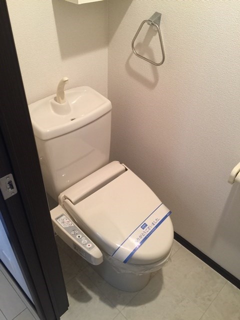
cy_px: 160
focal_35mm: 29
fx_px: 268
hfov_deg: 48.2
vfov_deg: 61.7
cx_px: 120
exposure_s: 1/15
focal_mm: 4.15
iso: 80
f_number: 2.2
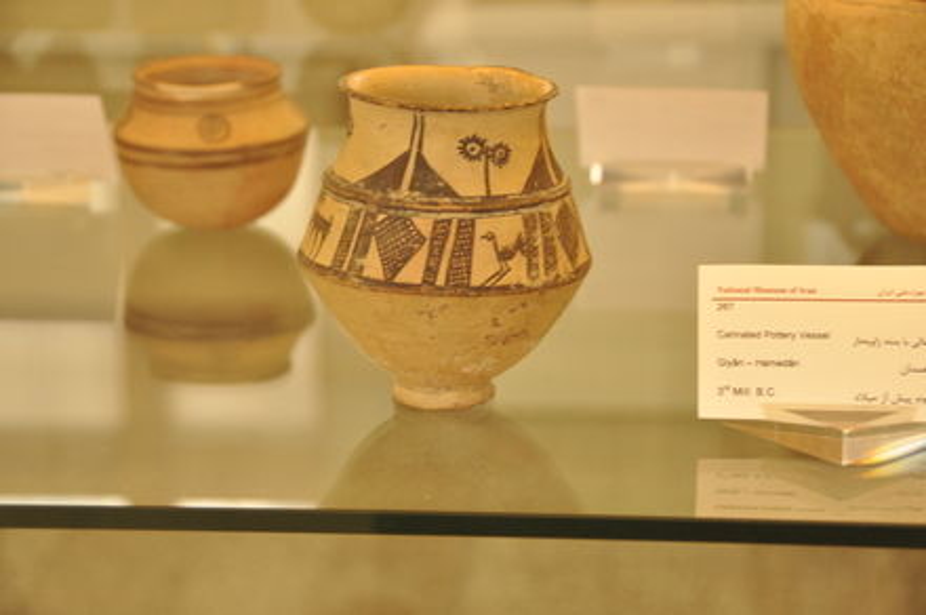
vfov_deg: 15.1
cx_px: 463
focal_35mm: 90
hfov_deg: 22.7
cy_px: 308
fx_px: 2312
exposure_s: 1/30
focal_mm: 60
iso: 500
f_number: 4.8
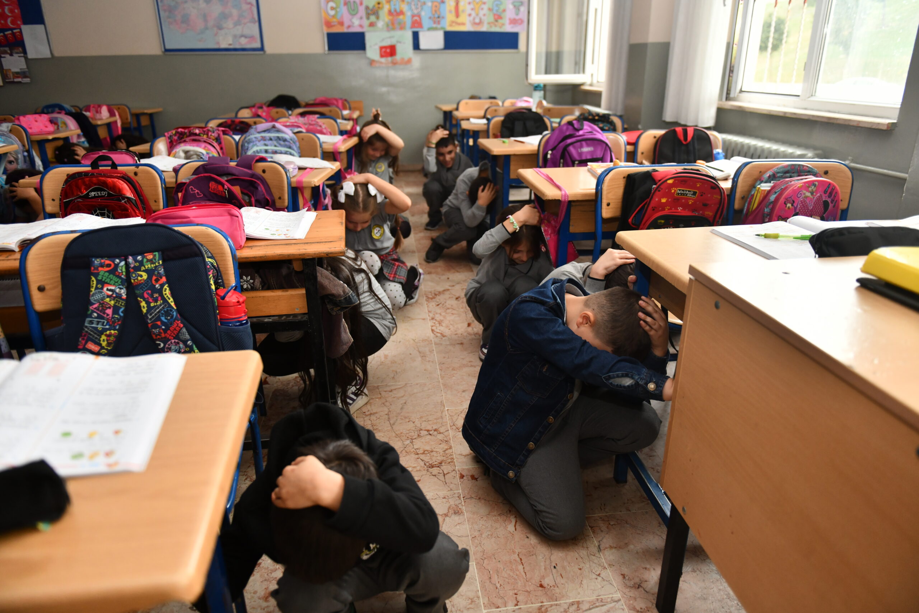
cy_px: 306
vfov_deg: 53.1
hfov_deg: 73.7
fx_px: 613
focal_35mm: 24
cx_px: 460
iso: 800
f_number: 2.8
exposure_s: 1/250
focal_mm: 24
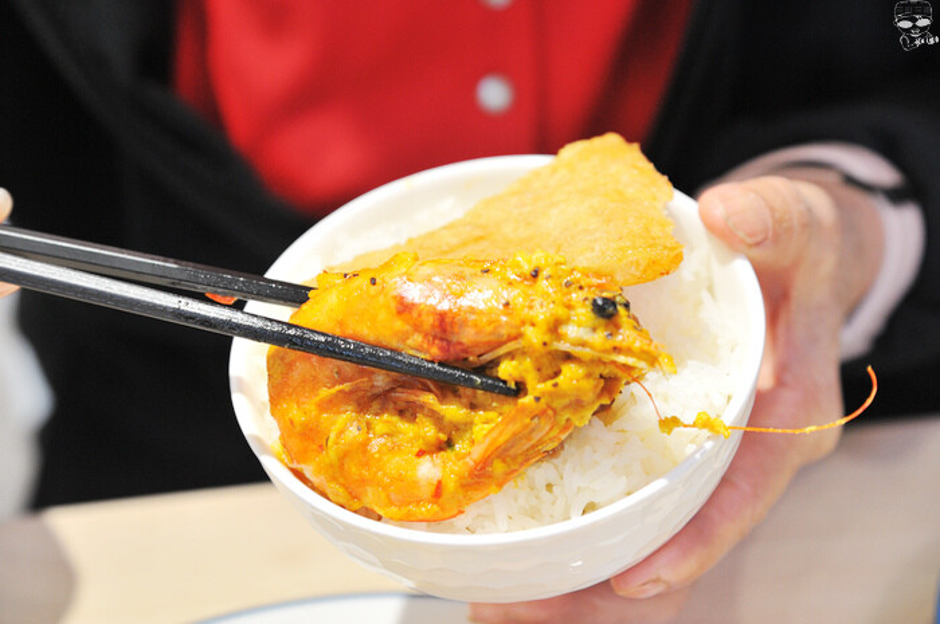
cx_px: 470
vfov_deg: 11.4
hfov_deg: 17.1
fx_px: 3130
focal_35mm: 120
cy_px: 312
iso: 1600
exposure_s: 1/60
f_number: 5.6
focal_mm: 120
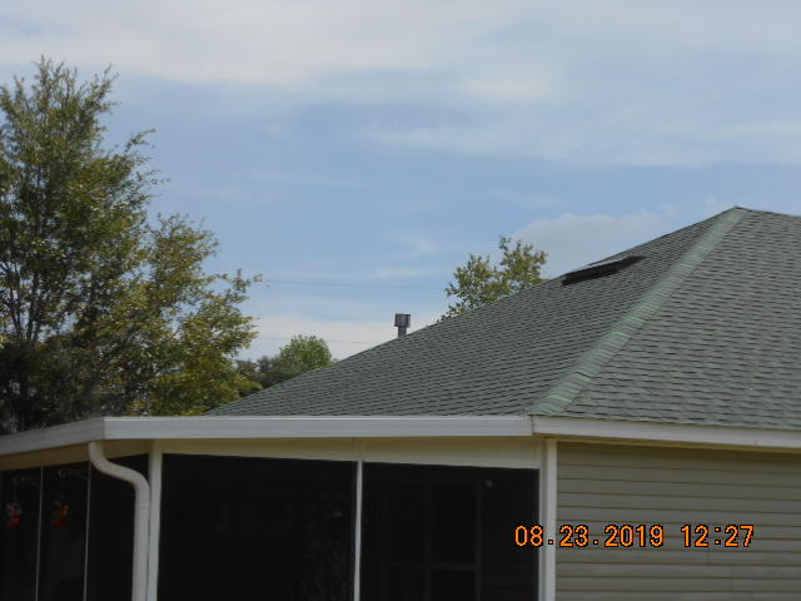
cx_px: 400
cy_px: 300
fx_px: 1874
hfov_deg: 24.1
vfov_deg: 18.2
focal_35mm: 81
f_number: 6.6
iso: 80
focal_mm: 14.5
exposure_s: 1/400
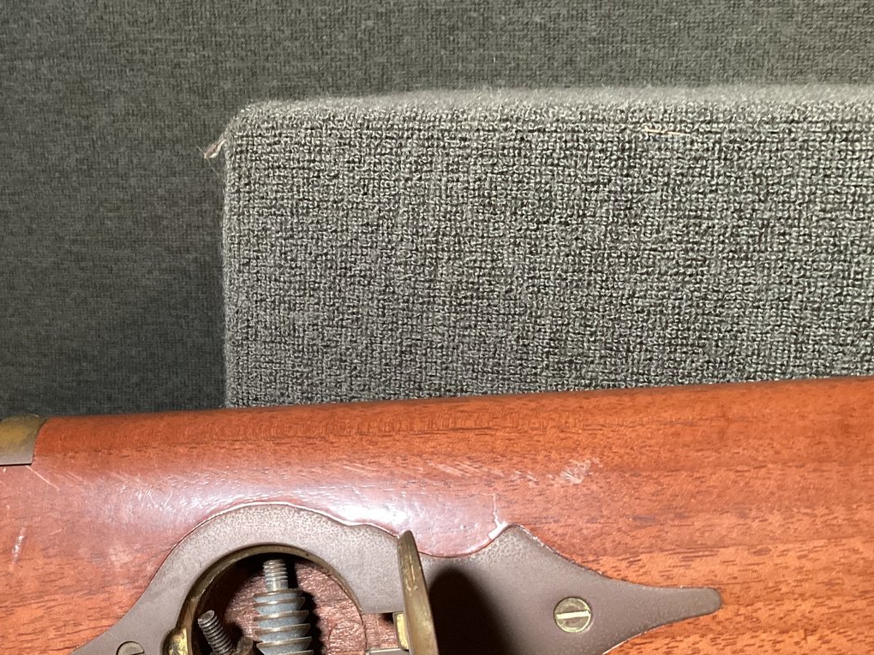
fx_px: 1161
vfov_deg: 31.1
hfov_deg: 40.3
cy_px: 474
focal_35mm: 46
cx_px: 245
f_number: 2.4
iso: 250
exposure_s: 1/60
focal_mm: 3.3
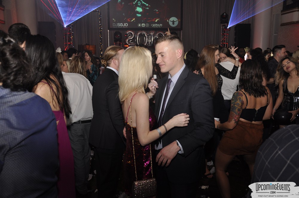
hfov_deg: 57.3
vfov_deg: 39.9
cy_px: 99
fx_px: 274
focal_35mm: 33
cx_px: 150
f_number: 5
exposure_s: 1/60
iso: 400
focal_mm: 22
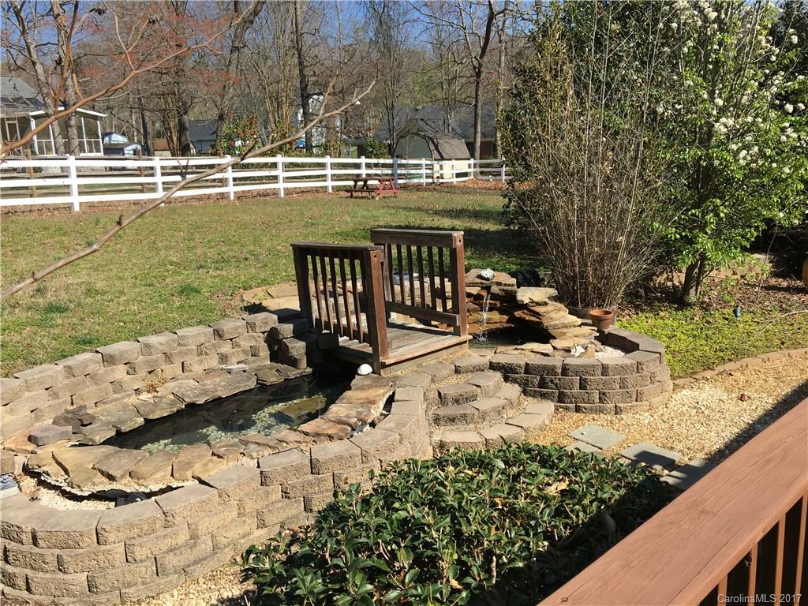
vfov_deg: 48.2
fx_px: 677
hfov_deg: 61.7
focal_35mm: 29
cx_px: 404
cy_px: 303
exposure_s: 1/1241
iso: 25
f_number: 2.2
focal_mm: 4.15
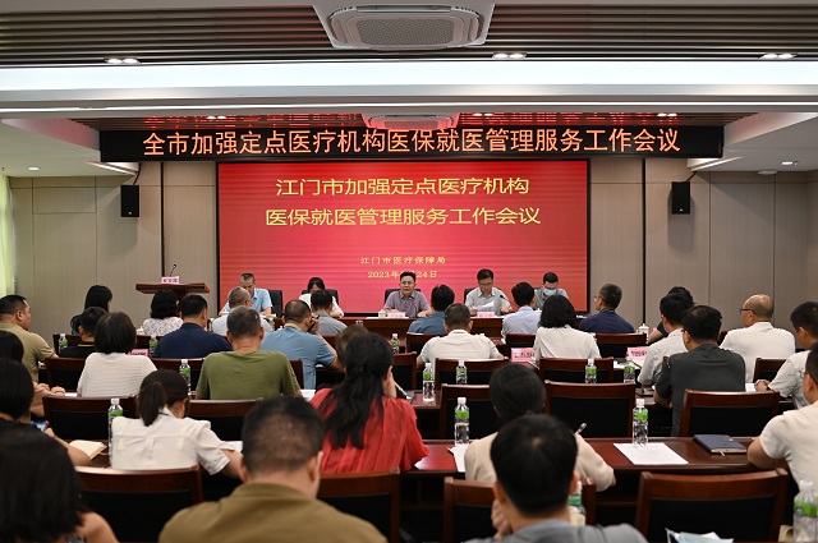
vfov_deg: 37.8
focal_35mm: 35
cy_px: 272
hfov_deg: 54.5
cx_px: 409
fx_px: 794
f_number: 2.8
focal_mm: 35
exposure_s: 1/125
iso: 500
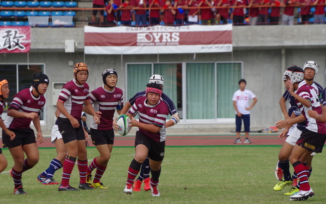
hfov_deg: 5.9
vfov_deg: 3.7
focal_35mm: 353
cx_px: 163
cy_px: 105
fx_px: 3137
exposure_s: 1/2500
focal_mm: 230
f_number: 8
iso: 1600
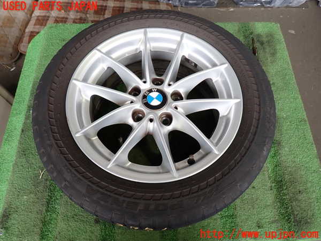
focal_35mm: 25
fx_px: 232
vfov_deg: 54.9
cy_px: 120
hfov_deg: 69.4
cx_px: 160
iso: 160
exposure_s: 1/60
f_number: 2
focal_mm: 4.5
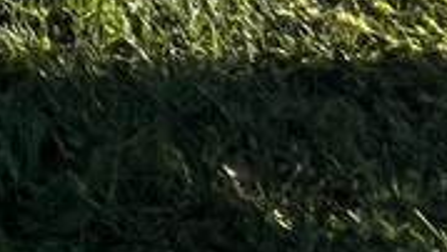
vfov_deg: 6.9
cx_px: -921
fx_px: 1198
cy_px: -916
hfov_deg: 11.2
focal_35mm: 101
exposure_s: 1/874
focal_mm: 1.57
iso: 32
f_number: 1.8
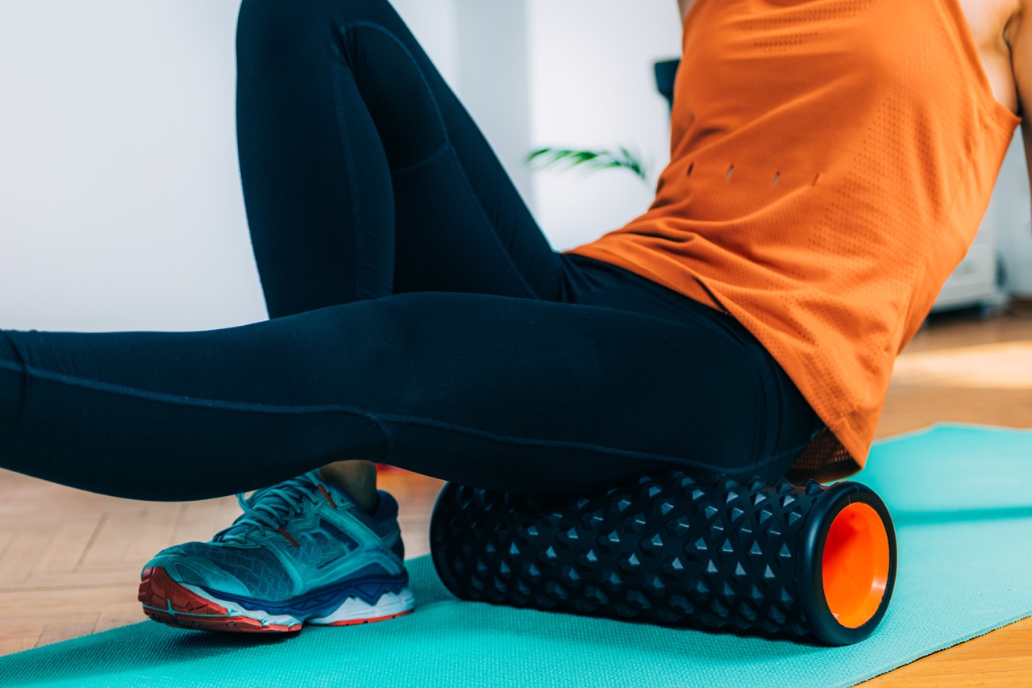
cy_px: 344
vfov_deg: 24.2
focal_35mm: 56
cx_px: 516
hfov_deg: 35.6
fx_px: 1605
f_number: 2.8
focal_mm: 56
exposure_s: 1/125
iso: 64
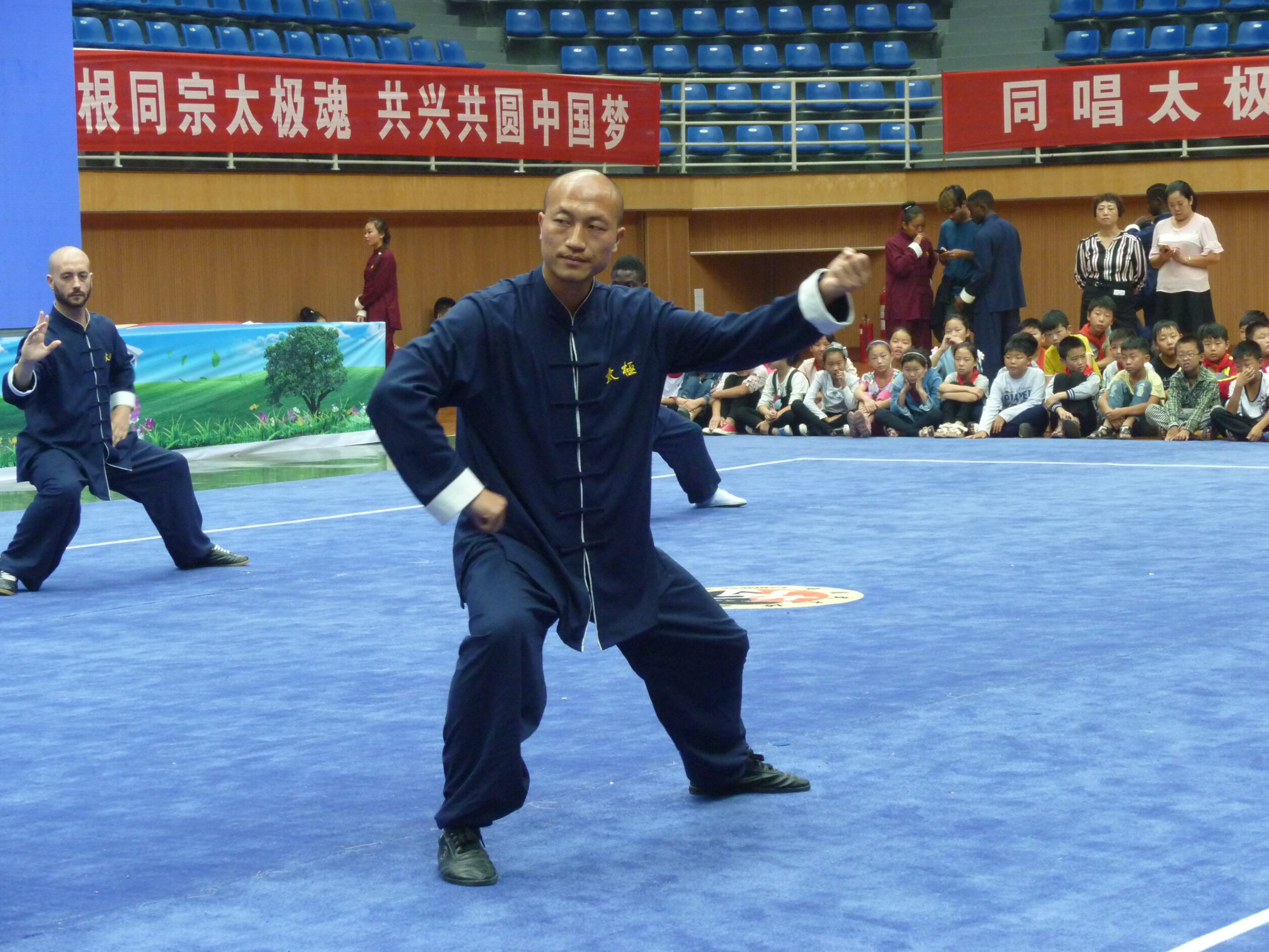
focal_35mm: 93
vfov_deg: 15.9
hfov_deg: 21.1
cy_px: 475
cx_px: 632
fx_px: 3409
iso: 400
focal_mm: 16.4
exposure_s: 1/50
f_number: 5.1
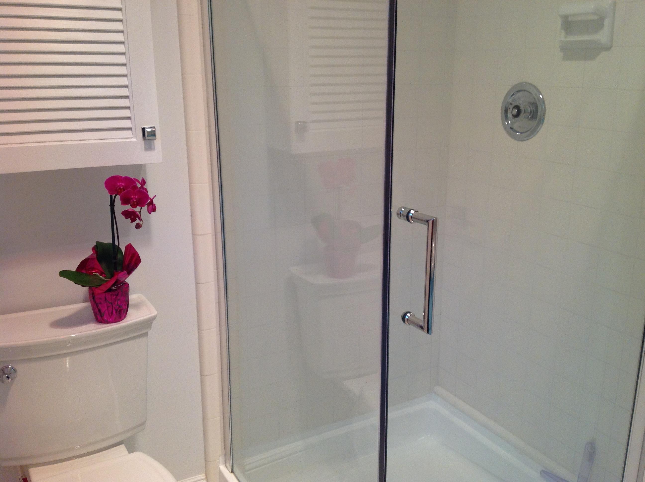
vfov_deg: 40.6
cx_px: 322
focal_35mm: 35
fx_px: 651
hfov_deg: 52.7
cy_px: 241
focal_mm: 4.28
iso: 100
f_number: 2.4
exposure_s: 1/120
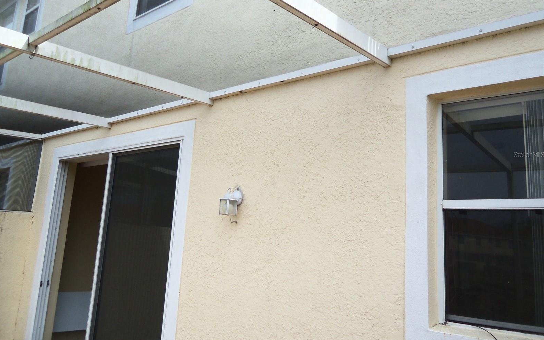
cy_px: 154
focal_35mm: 30
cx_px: 271
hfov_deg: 62.9
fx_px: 445
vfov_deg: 41.8
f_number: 3.9
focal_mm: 5.1
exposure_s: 1/320
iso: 64
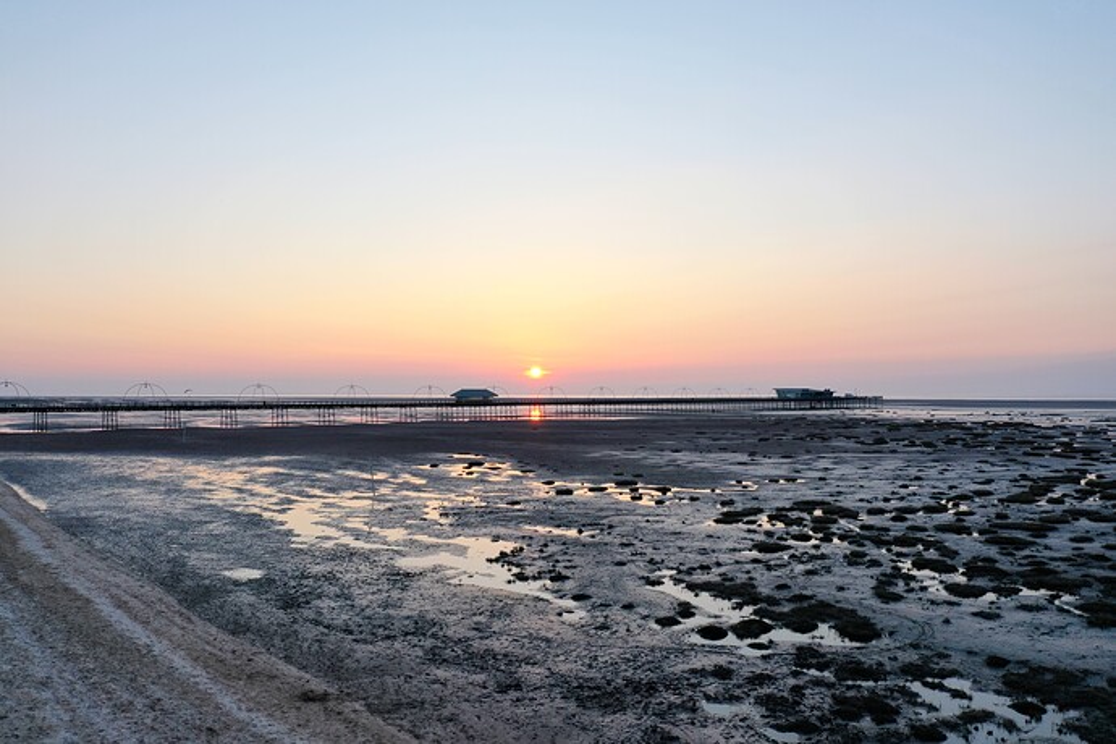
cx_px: 558
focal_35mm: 28
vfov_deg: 46.4
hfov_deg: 65.5
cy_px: 372
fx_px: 868
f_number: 4.5
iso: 100
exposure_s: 1/160
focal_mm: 10.26
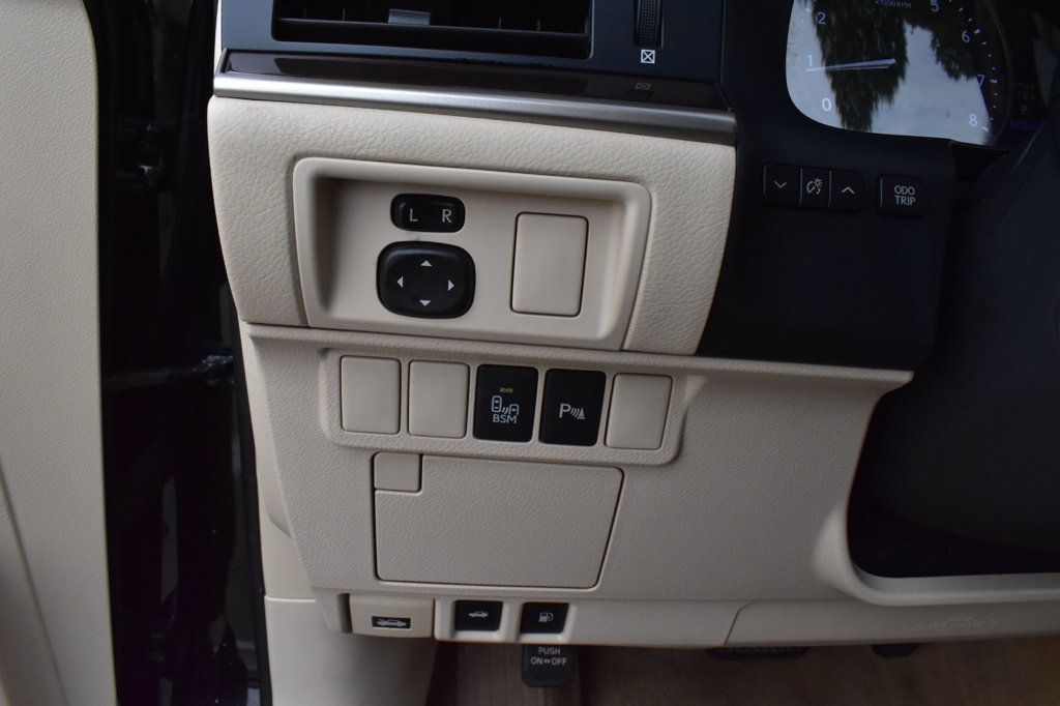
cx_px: 530
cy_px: 353
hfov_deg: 67.4
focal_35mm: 27
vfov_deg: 47.9
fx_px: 795
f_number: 11
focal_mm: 18
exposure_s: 1/640
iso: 2500
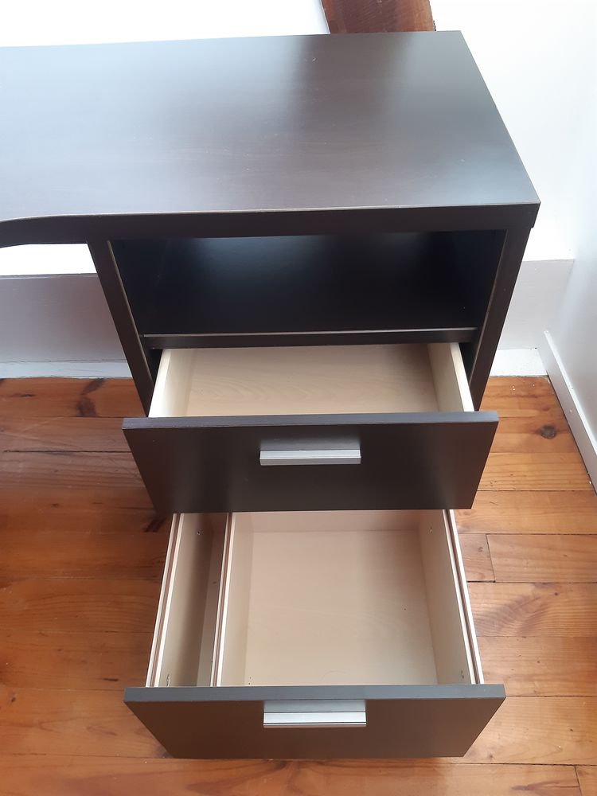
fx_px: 598
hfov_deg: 53.1
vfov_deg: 67.3
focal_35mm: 26
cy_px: 398
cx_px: 298
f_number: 1.7
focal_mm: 3.92
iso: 320
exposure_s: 1/25
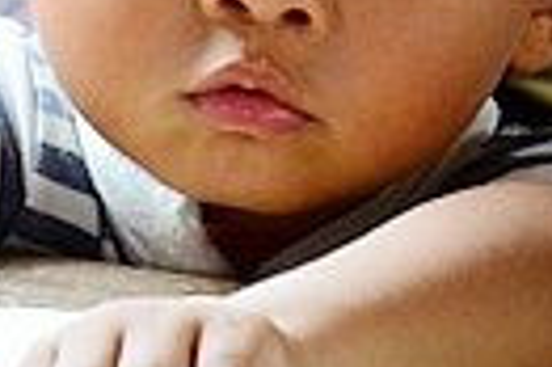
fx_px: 5793
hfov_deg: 5.4
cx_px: -383
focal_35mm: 378
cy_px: -162
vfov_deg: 3.6
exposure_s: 1/50
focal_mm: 55
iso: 1250
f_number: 5.3
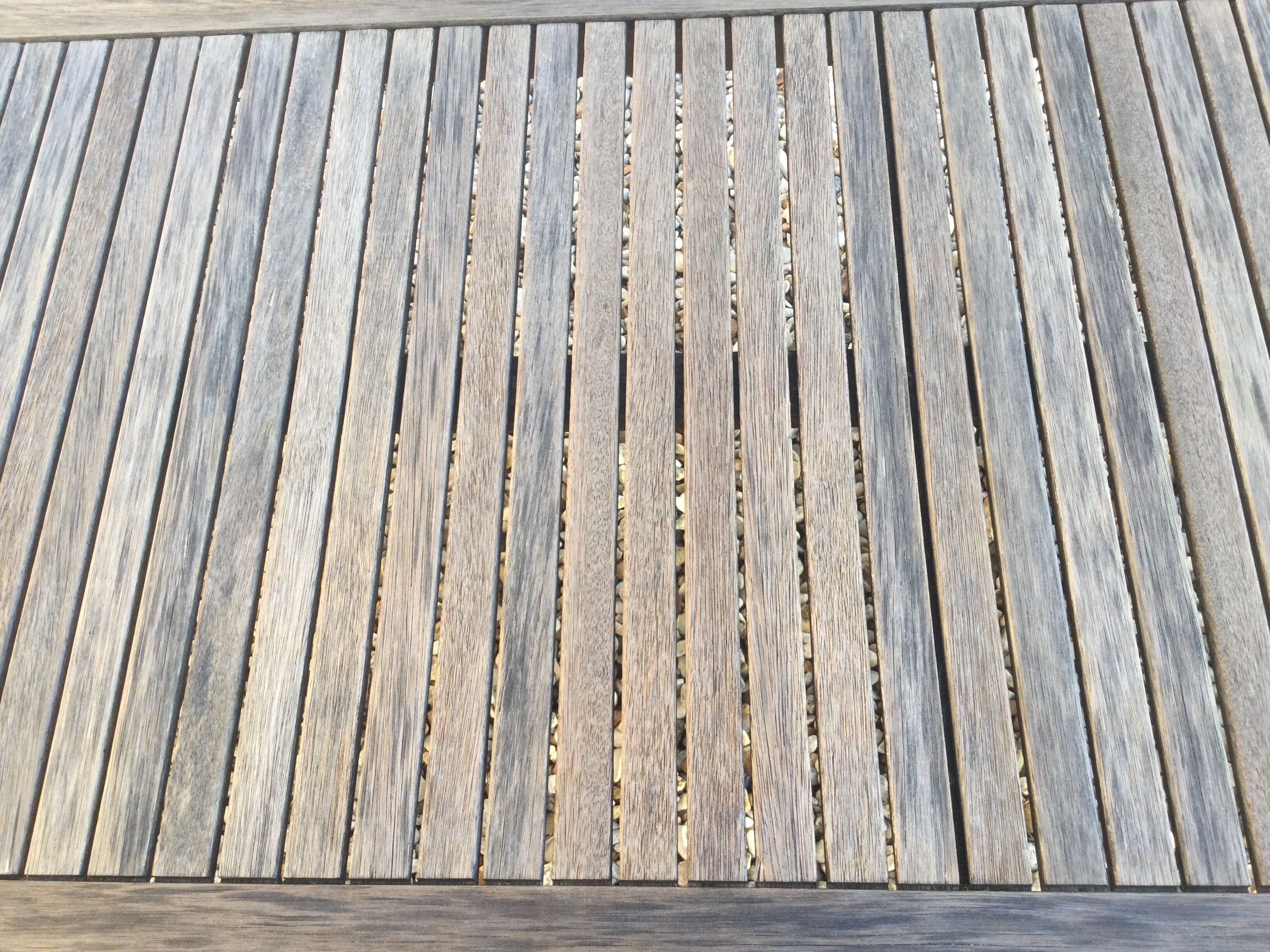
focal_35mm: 31
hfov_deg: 58.4
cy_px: 476
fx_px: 1137
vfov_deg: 45.4
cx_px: 635
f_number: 2.4
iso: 50
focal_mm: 3.3
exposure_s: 1/100
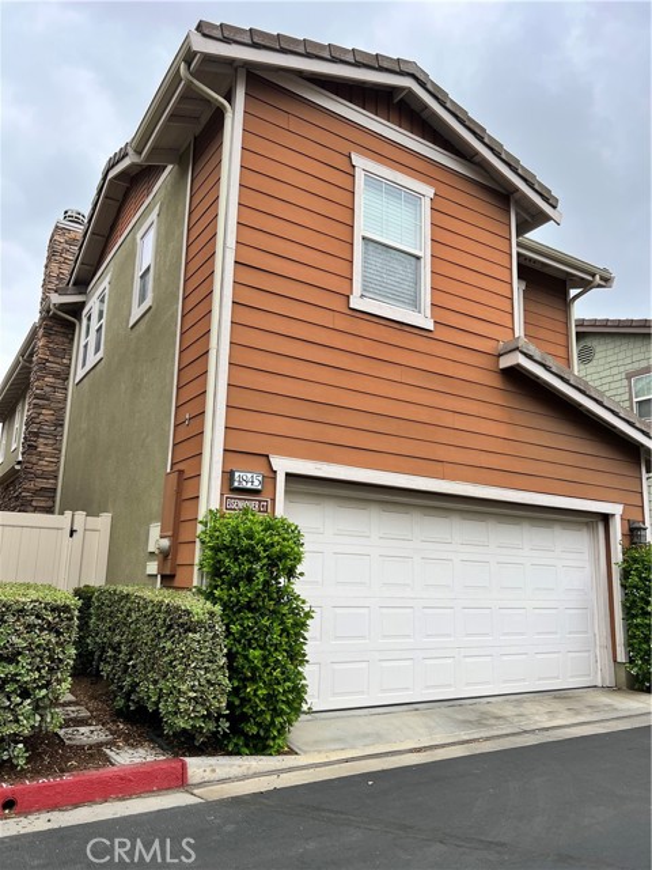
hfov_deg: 53.1
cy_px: 435
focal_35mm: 26
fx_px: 653
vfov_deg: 67.3
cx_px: 326
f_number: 1.5
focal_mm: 5.7
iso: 50
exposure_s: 1/1196
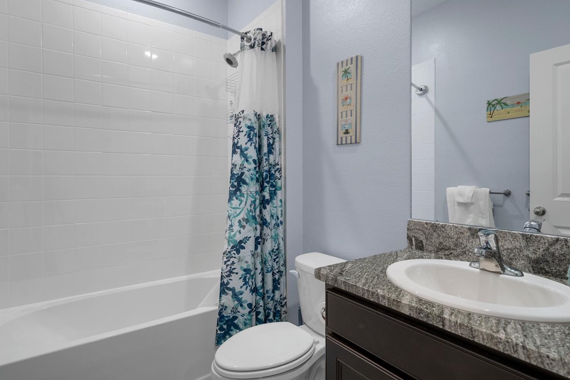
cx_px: 293
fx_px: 301
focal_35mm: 19
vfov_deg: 64.5
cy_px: 198
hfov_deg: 86.9
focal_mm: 18
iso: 320
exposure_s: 1/2.5
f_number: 8
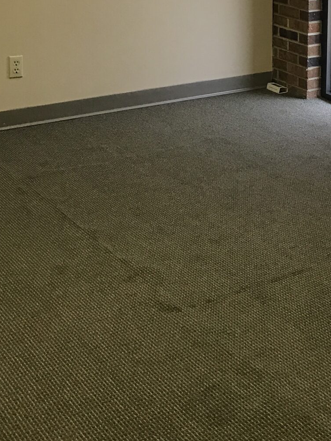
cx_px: 344
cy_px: 67
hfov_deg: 20.0
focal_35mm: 71
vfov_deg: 26.7
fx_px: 906
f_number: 1.8
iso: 32
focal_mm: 3.99
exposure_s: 1/30
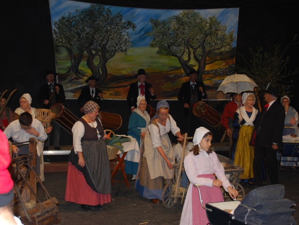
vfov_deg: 30.5
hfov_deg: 40.0
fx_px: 411
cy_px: 112
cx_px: 141
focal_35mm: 48
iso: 250
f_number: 4.8
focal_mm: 29
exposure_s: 1/60
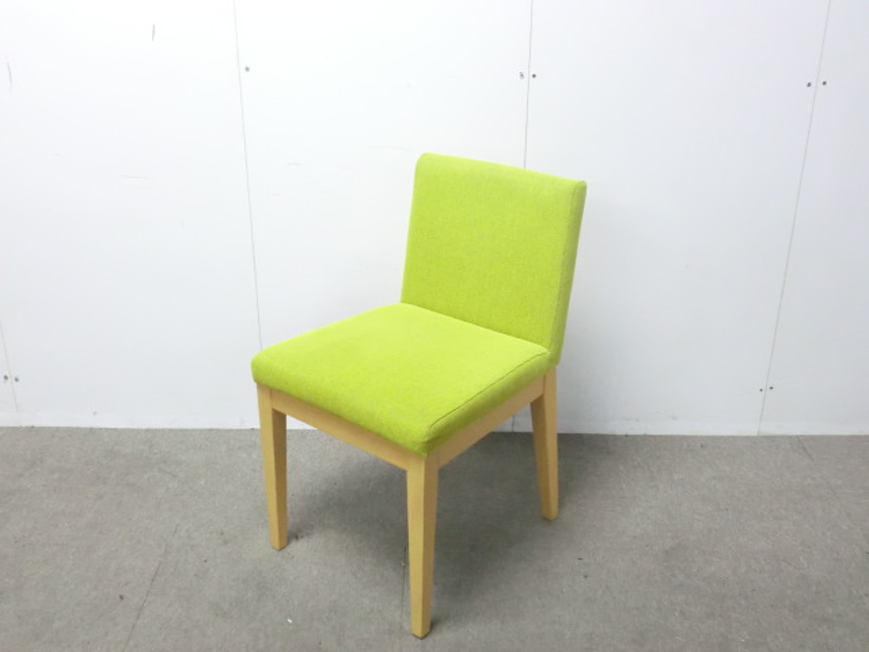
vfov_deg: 37.7
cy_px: 326
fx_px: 954
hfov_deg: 49.0
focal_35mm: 38
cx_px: 434
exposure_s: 1/30
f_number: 3.9
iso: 800
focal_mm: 6.9
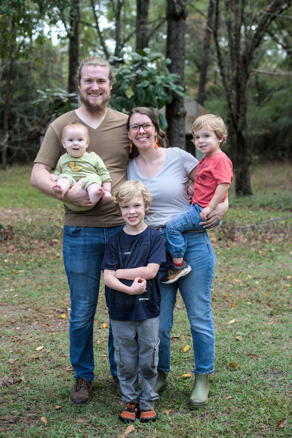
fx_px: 608
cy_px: 219
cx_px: 146
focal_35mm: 50
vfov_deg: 39.6
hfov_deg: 27.0
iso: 140
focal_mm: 50
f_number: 4
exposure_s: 1/100
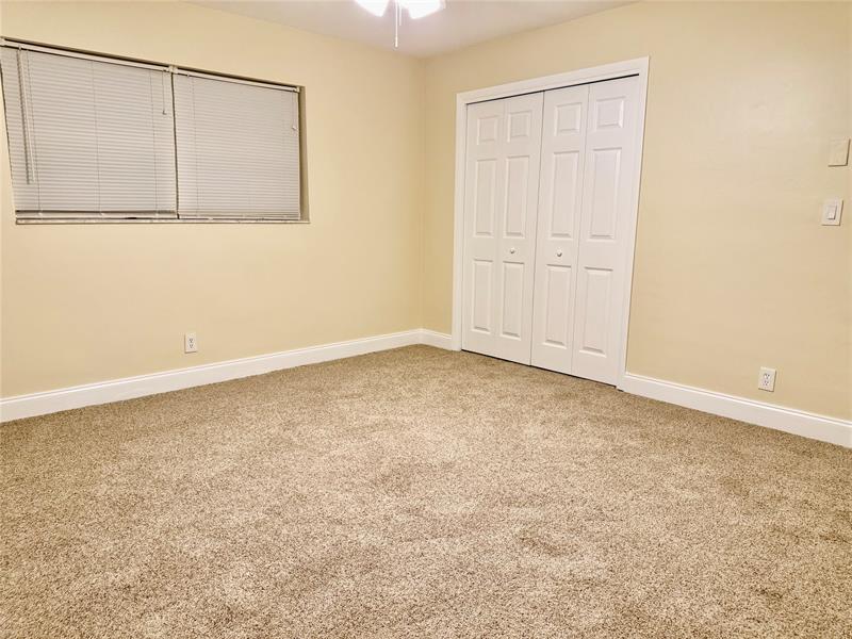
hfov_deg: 71.6
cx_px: 426
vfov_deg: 56.8
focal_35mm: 24
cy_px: 320
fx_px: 591
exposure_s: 1/60
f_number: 1.78
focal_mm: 6.76
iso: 200
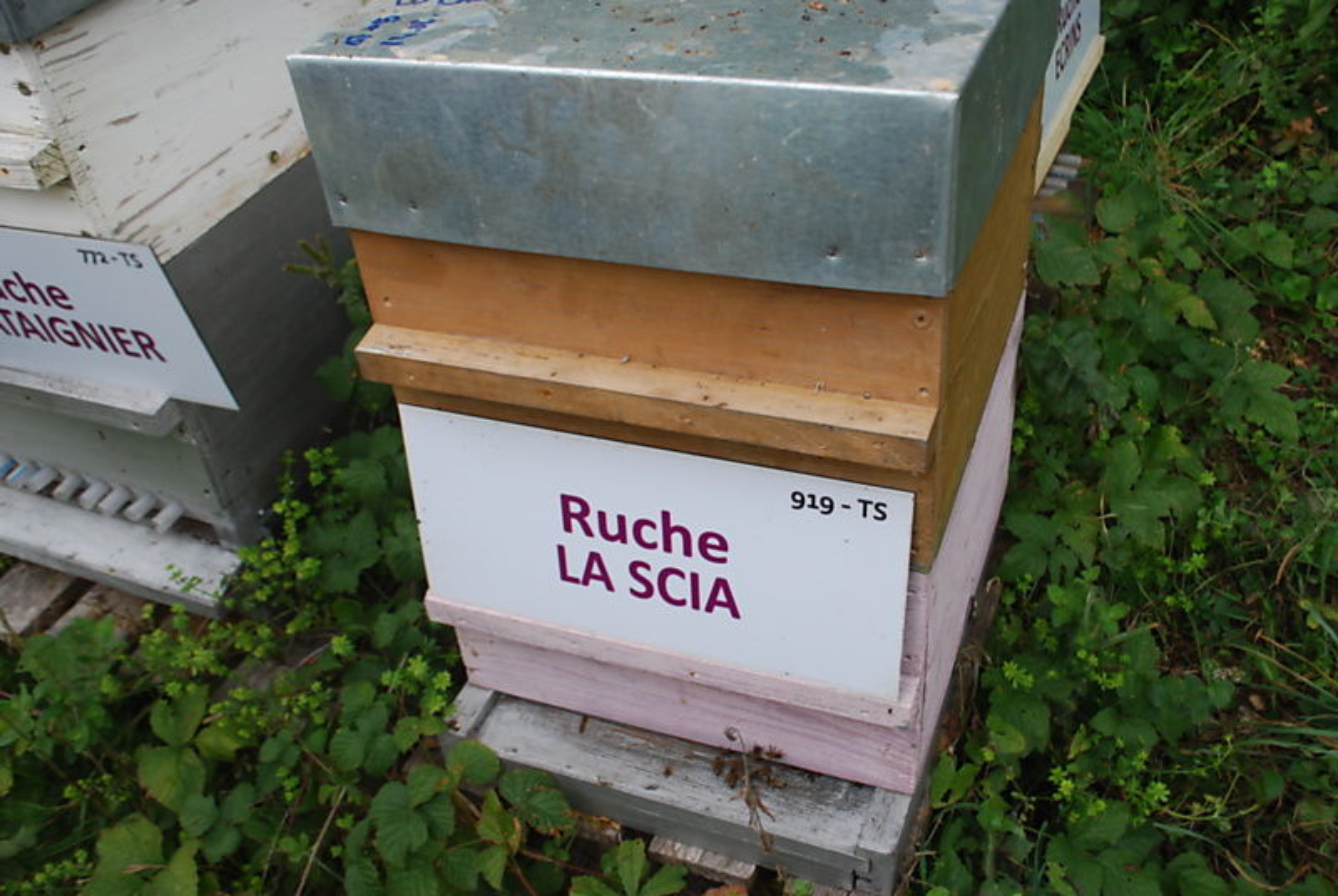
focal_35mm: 33
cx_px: 669
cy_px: 448
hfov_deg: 57.2
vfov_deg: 40.1
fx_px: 1228
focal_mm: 22
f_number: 5.6
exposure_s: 1/60
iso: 200
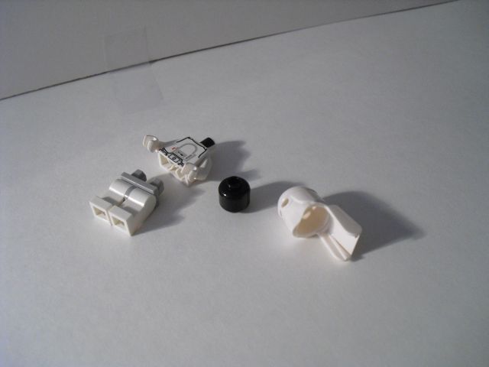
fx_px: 509
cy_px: 184
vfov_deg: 39.7
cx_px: 244
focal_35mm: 36
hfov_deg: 51.4
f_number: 3.1
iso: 400
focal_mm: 6.3
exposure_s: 1/80
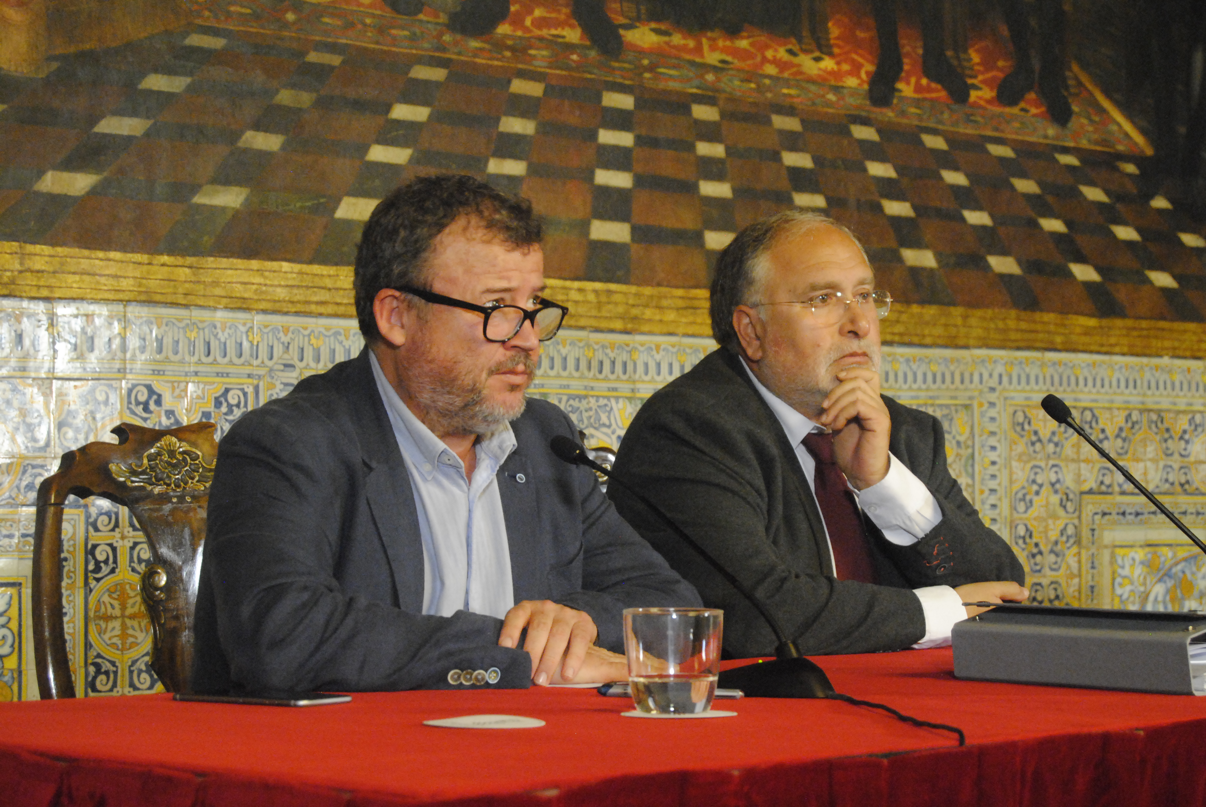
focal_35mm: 82
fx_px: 2767
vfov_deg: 16.6
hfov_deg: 24.6
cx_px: 603
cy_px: 404
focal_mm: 55
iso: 1600
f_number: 5.6
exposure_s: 1/15
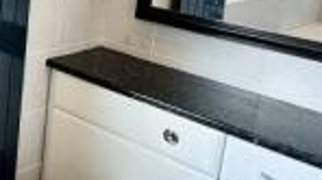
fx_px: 512
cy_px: 10
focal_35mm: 60
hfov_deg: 29.3
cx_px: -79
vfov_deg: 19.5
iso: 64
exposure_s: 1/100
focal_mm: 2.22
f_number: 2.2
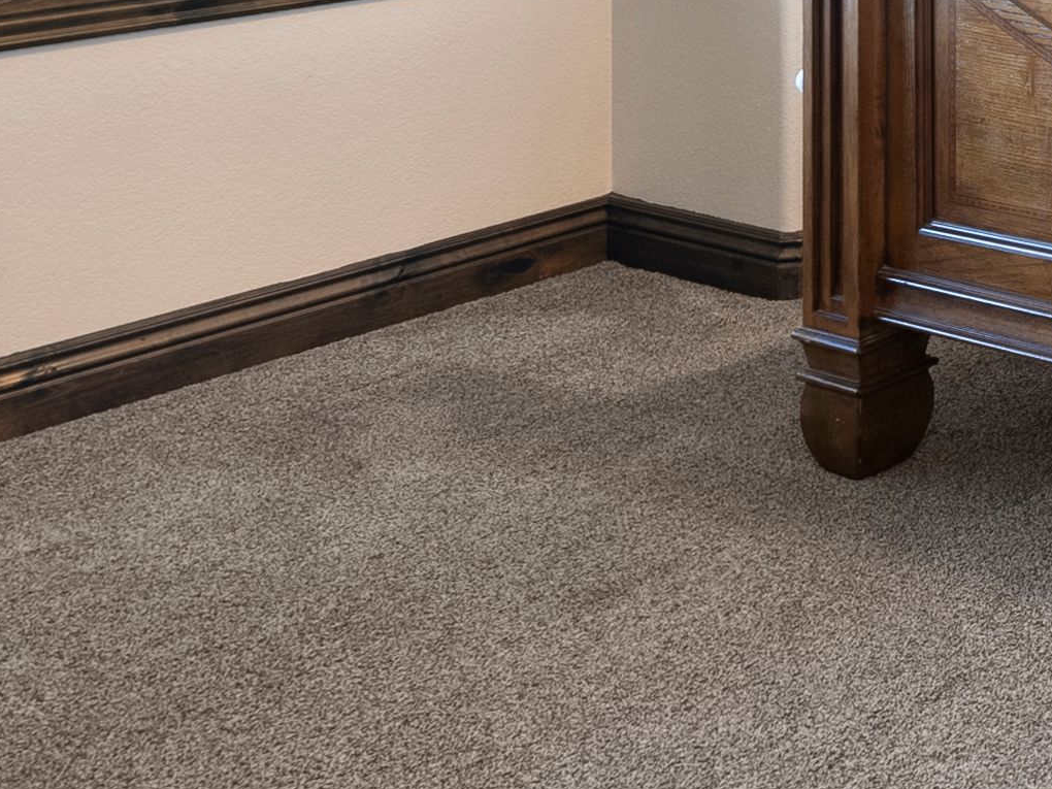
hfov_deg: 24.7
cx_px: 1653
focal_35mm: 56
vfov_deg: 22.5
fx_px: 1702
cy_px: -310
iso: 500
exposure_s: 1.3
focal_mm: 14
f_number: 9
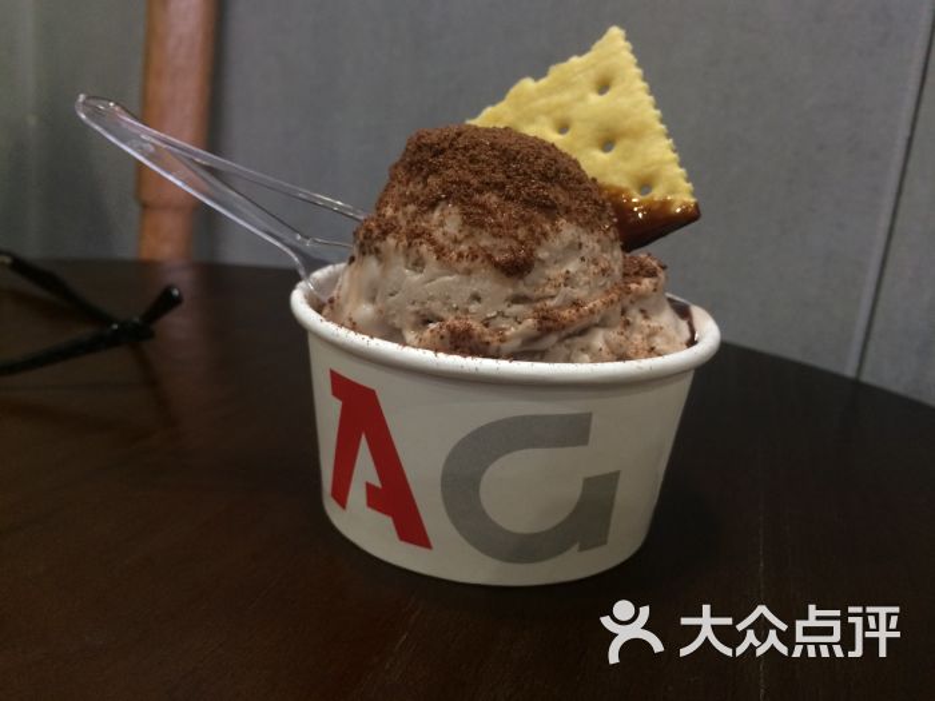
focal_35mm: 29
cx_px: 468
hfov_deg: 61.7
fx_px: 783
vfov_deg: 48.2
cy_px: 350
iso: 200
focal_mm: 4.15
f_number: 2.2
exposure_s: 1/33
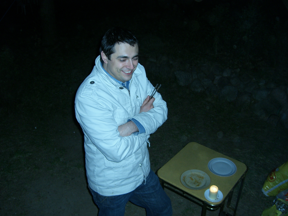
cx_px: 144
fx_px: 316
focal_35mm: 38
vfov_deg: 37.7
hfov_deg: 49.0
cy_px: 108
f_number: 2.7
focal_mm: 6.2
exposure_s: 1/60
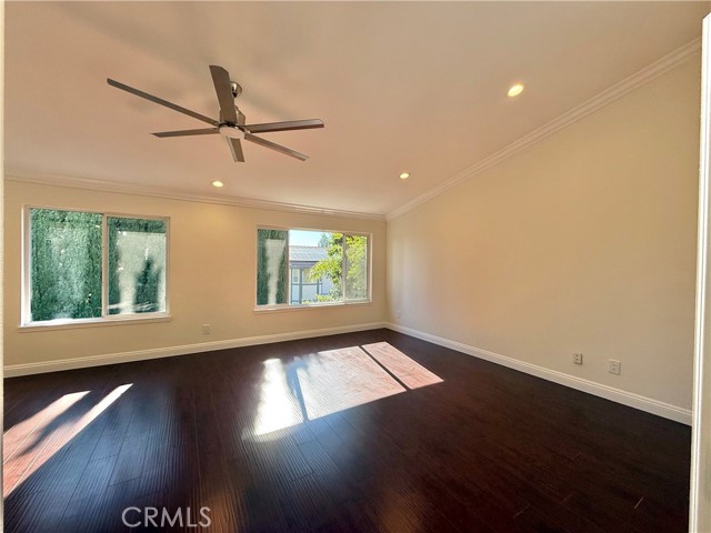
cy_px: 266
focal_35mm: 14
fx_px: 288
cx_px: 356
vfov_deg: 85.7
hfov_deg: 102.1
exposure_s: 1/190
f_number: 2.2
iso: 64
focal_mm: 2.22
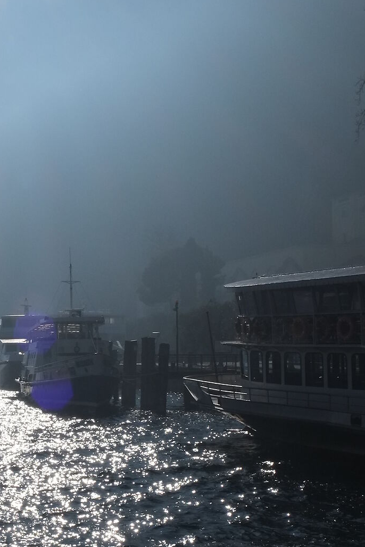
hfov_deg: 21.1
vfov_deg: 31.8
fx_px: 958
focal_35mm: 63
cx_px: 40
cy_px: 317
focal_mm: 18
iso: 800
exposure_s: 1/1800
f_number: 18
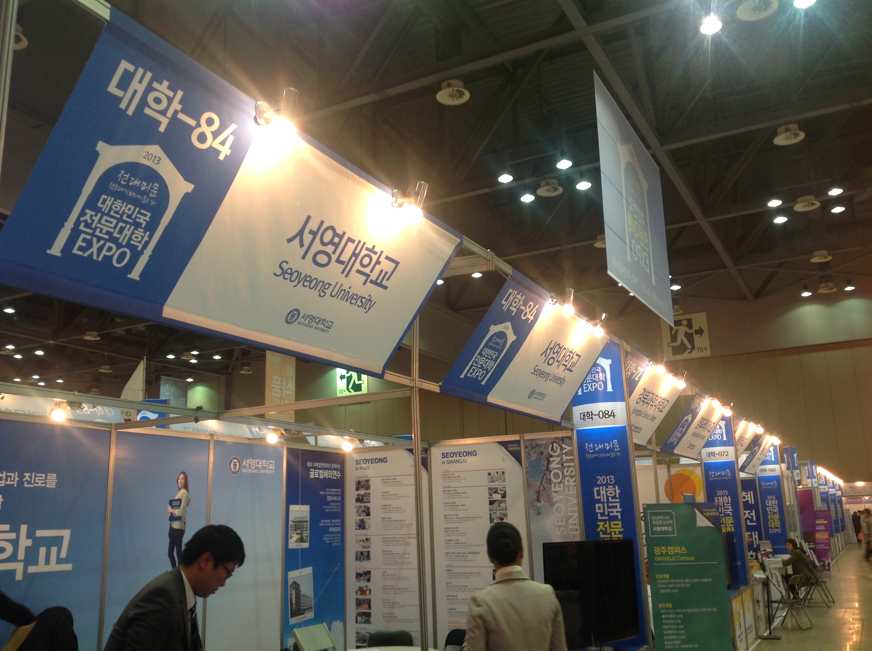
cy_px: 326
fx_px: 880
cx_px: 436
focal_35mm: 35
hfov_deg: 52.7
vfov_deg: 40.6
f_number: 2.4
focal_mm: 4.28
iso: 64
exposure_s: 1/17
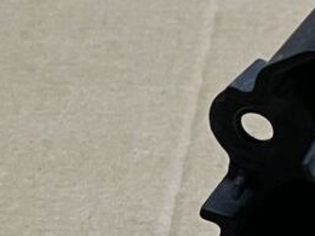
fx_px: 1274
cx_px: 560
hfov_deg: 12.8
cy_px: 194
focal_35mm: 140
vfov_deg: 10.6
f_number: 1.5
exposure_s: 1/50
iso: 320
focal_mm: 5.7
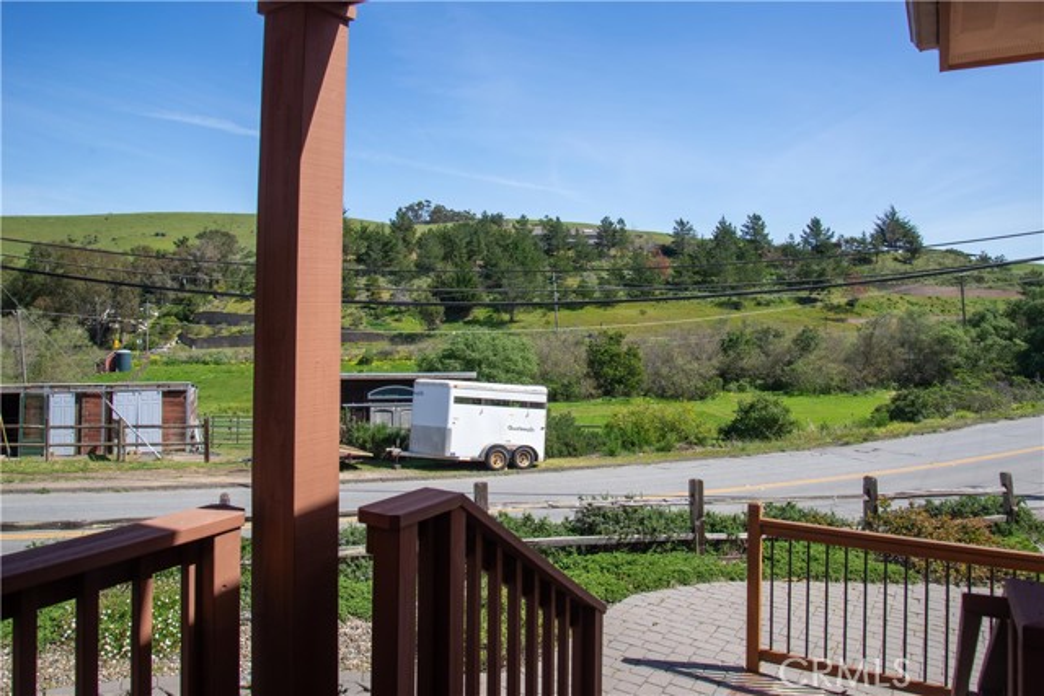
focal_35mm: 24
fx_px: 696
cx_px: 522
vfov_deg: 53.2
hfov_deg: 73.7
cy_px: 348
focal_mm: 24
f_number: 9
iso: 200
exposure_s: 1/3200
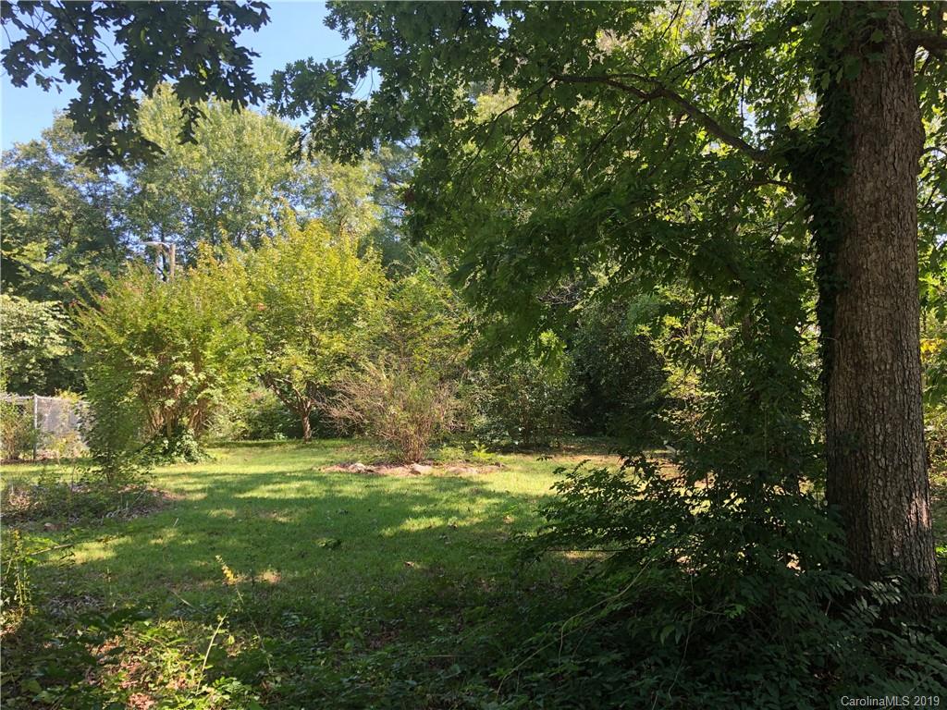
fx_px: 766
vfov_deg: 49.7
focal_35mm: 28
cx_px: 474
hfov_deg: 63.4
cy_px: 355
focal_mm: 4
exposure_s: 1/125
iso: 20
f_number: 1.8
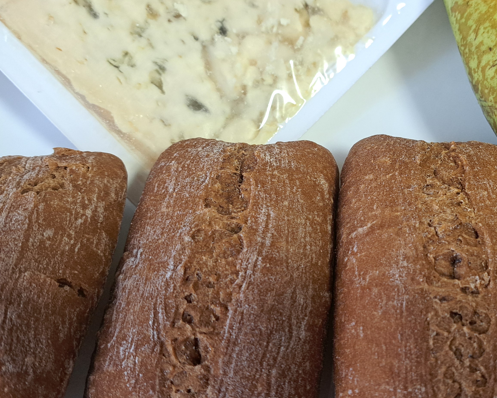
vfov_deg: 32.0
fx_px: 691
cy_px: 227
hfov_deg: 38.8
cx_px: 357
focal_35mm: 47
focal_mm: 5.23
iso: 250
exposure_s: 1/50
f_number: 1.8
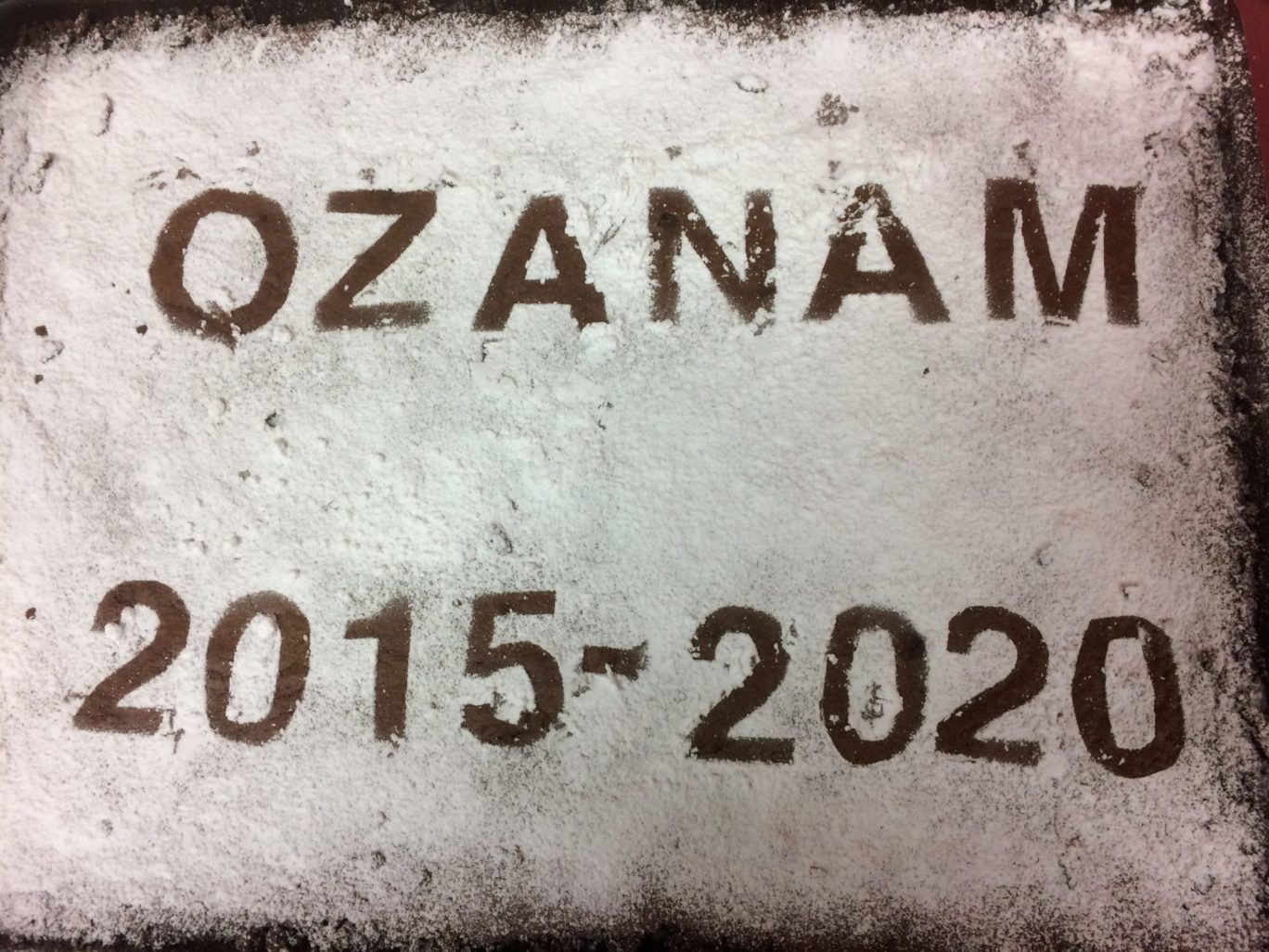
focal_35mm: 29
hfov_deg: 61.7
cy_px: 476
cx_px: 634
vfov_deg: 48.2
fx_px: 1063
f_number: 2.2
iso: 40
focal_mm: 4.15
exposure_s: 1/33
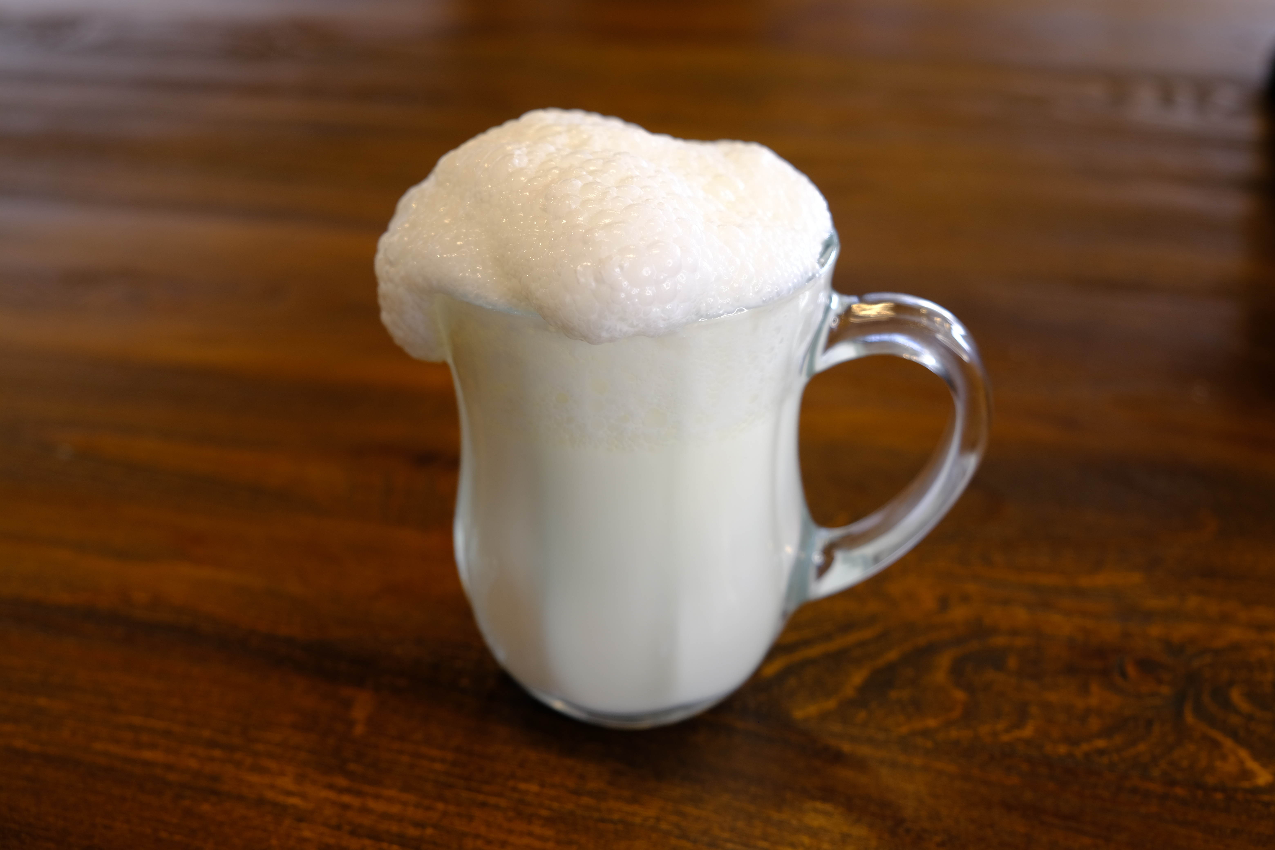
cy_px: 425
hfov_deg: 53.1
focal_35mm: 36
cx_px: 638
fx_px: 1275
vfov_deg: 36.9
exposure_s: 1/15
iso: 200
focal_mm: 24.3
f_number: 4
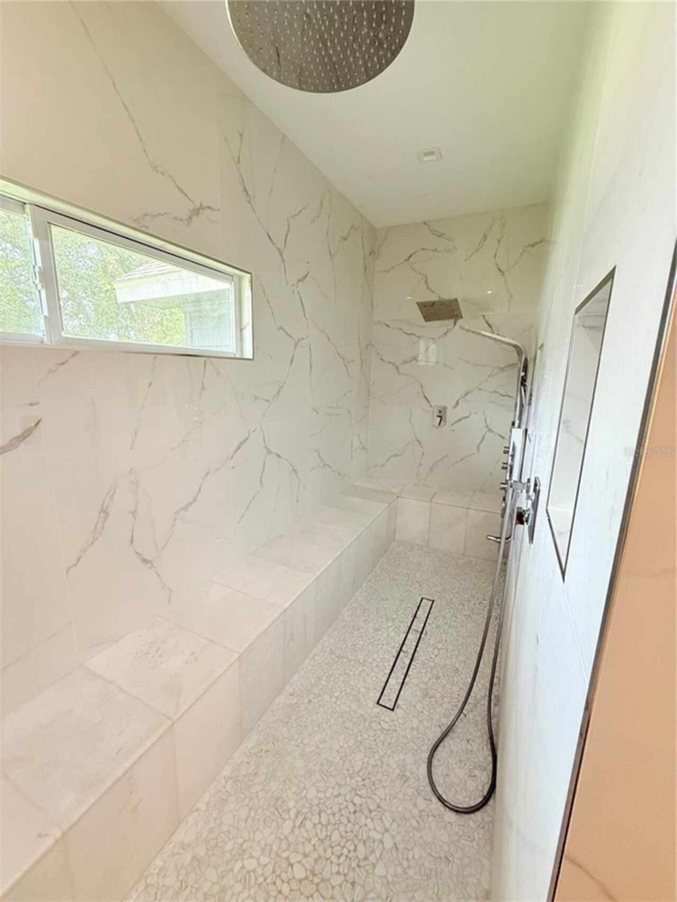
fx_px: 365
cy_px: 451
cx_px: 338
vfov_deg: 102.1
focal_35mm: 14
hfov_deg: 85.7
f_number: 2.2
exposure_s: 1/120
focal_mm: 2.22
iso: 250
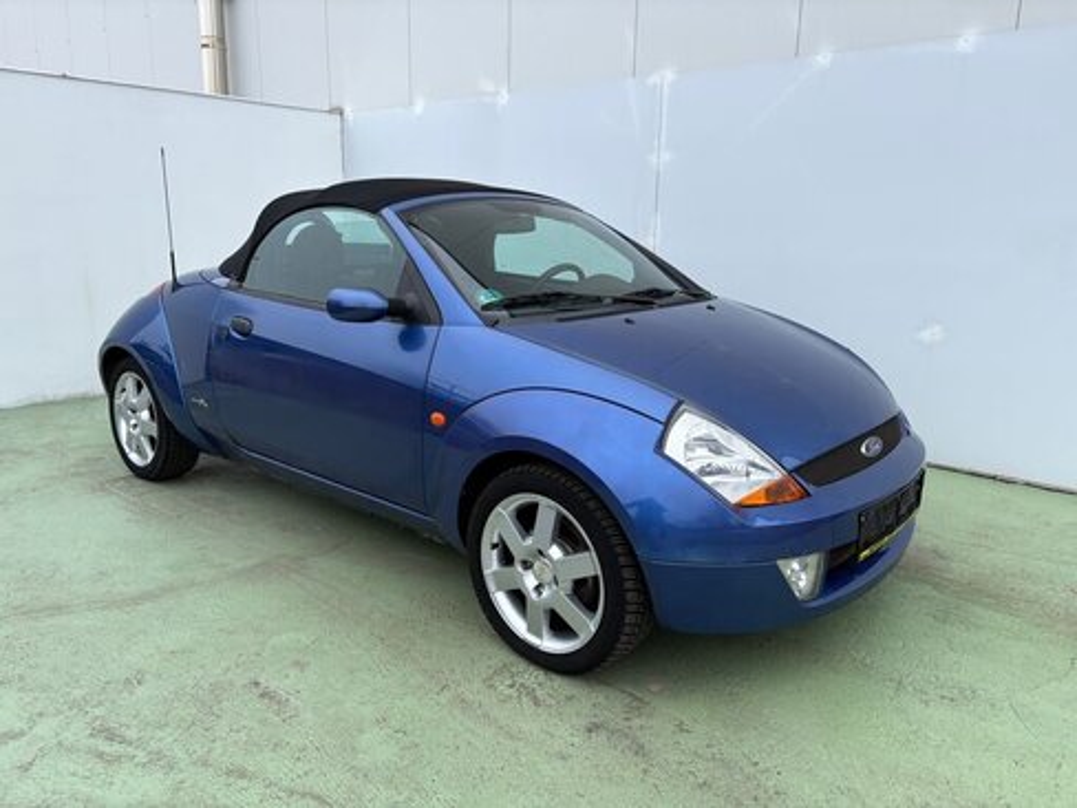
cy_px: 404
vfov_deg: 53.1
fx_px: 809
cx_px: 538
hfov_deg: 67.3
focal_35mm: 26
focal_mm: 5.96
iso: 50
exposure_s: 1/756
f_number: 1.6
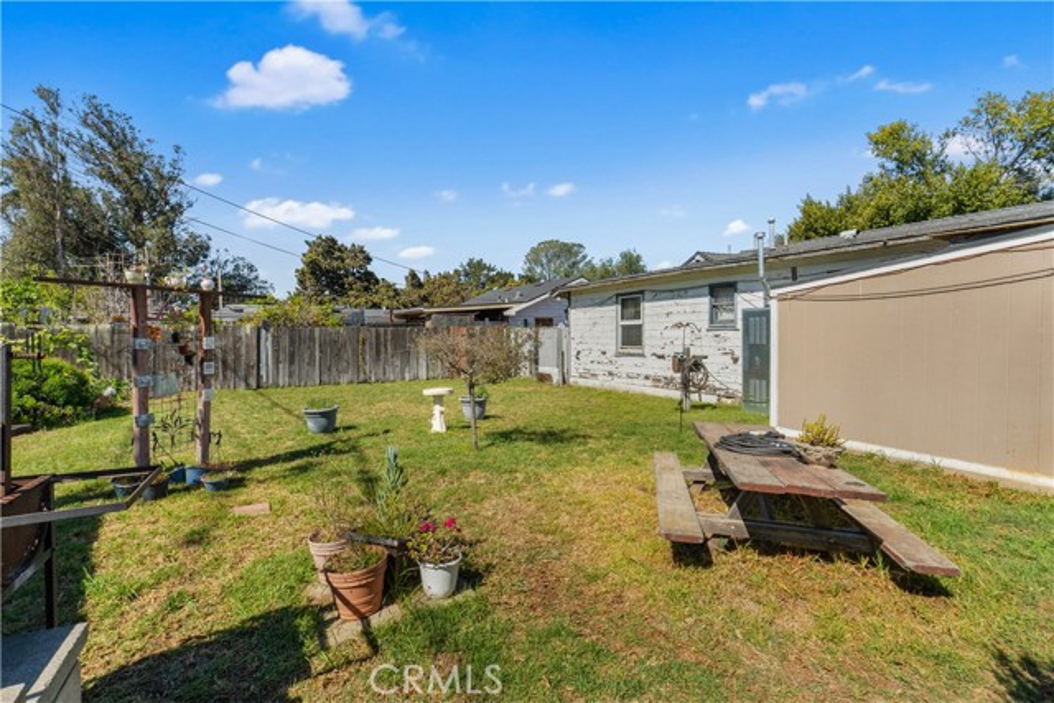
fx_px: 498
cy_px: 352
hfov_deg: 93.3
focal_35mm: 17
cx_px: 527
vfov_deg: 70.5
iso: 250
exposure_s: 1/125
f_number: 10
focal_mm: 17
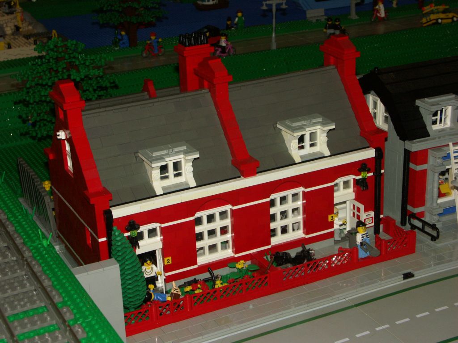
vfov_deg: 21.0
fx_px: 926
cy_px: 172
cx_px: 229
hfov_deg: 27.8
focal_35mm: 70
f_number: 5.6
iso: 200
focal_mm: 17.85
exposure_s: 1/60
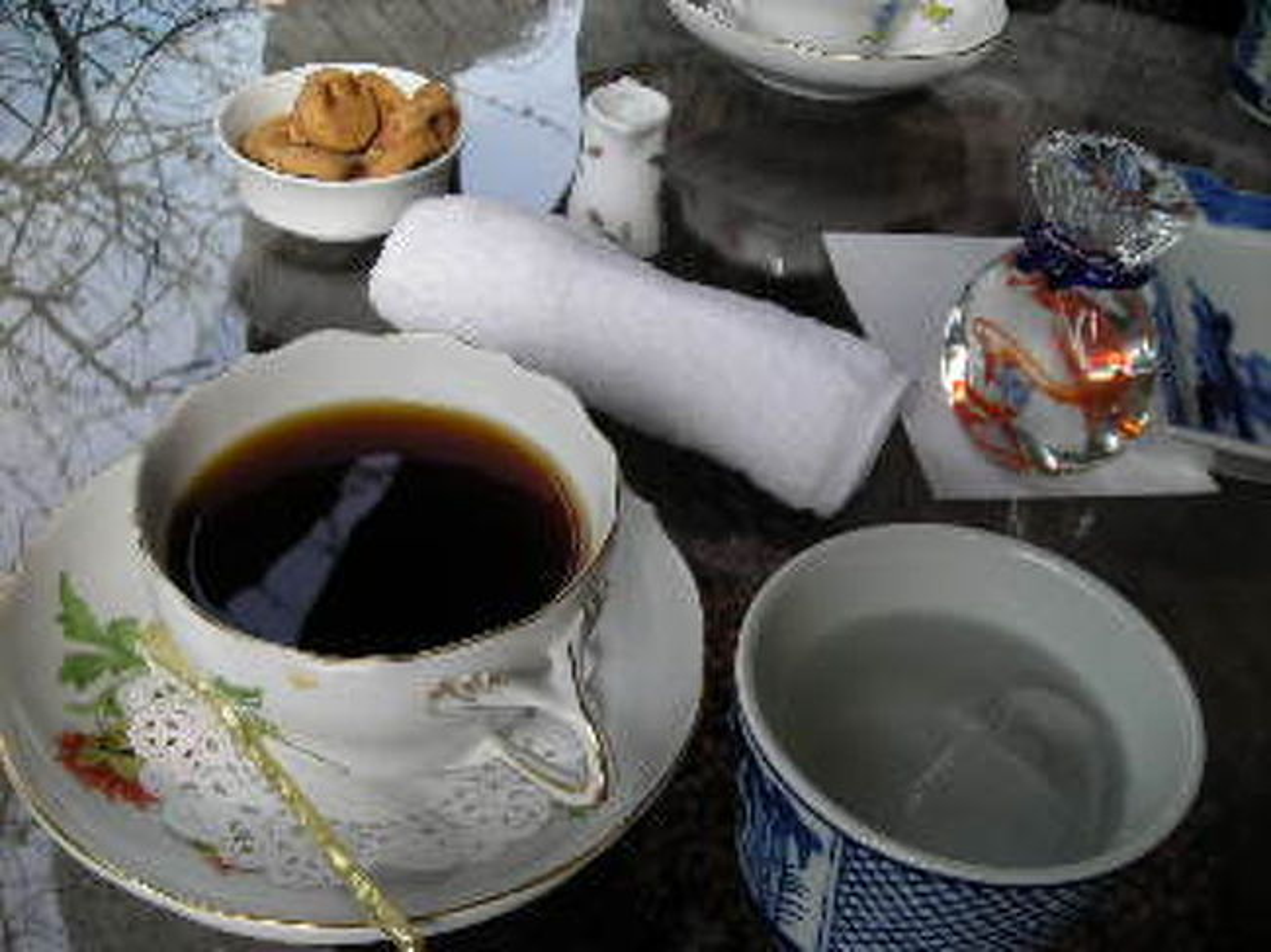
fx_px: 1395
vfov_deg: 37.7
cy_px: 476
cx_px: 636
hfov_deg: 49.0
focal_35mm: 38
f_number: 3.2
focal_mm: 6.3
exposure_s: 1/177
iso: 50
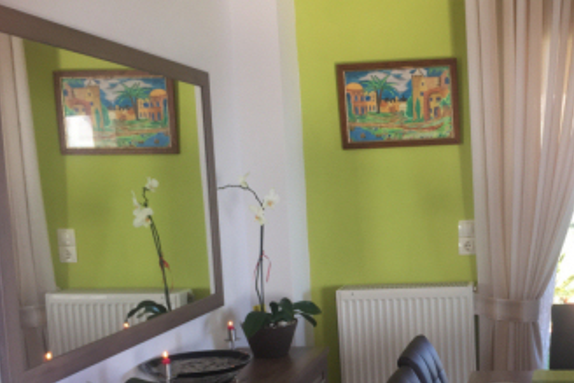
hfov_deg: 37.5
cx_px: 459
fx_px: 813
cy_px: 283
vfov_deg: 26.2
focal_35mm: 51
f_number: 2.2
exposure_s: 1/50
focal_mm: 4.15
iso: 32
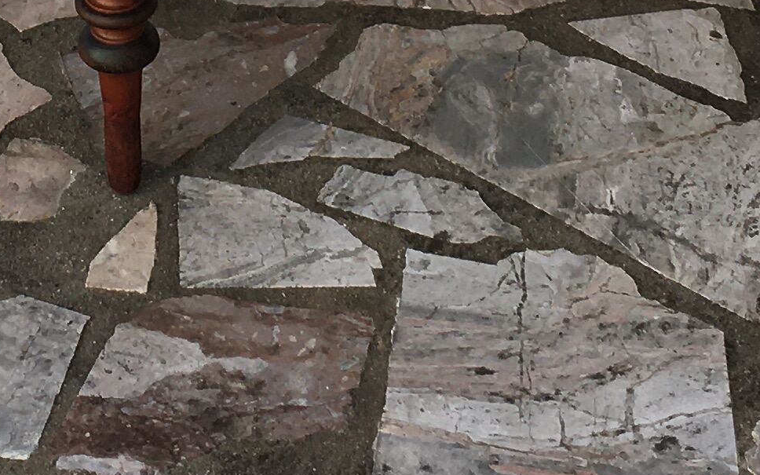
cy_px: -419
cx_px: 120
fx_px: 2651
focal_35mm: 128
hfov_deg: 16.2
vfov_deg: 9.7
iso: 25
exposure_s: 1/475
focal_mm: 4.15
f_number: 2.2
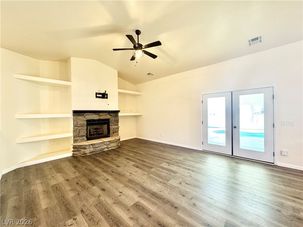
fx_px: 123
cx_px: 152
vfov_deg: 85.7
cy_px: 114
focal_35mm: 14
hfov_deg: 102.1
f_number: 2.2
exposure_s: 1/60
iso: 160
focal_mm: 2.22
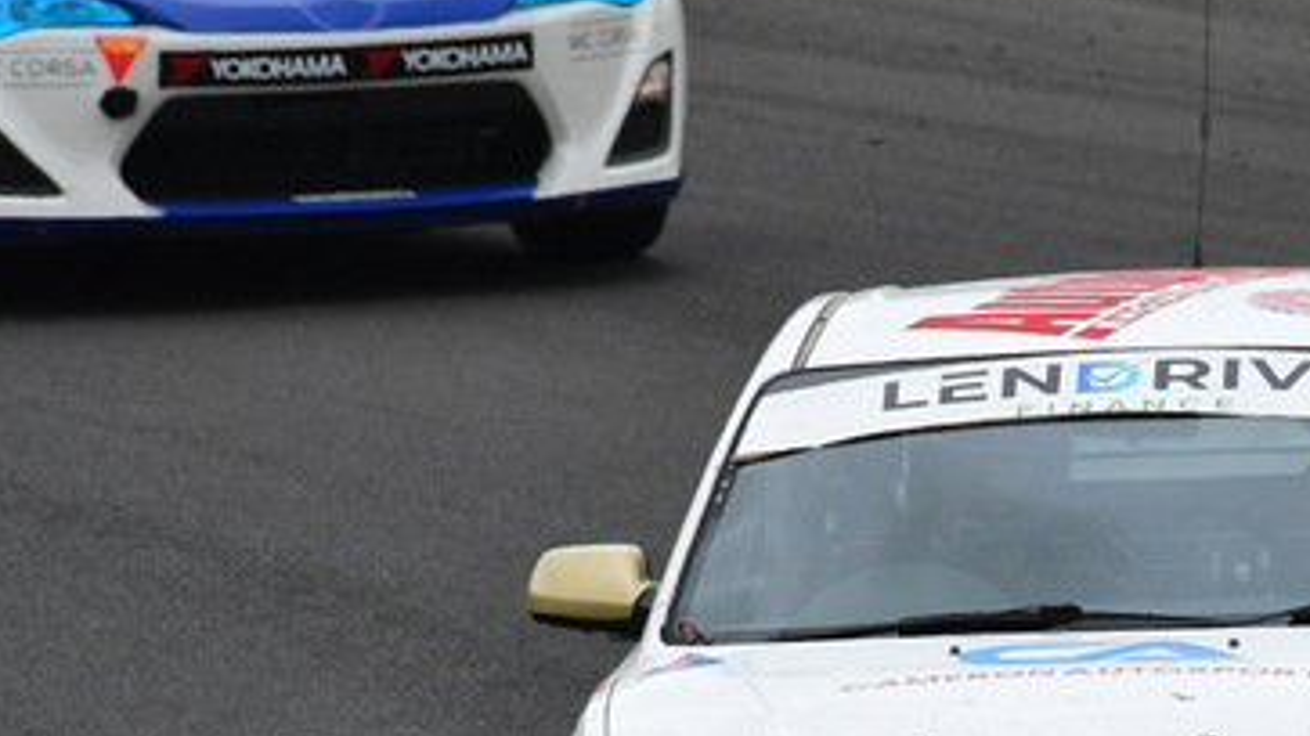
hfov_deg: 1.2
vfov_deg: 0.7
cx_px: 1288
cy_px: 794
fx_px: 60184
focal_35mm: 1733
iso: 800
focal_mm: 500
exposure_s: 1/640
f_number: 11
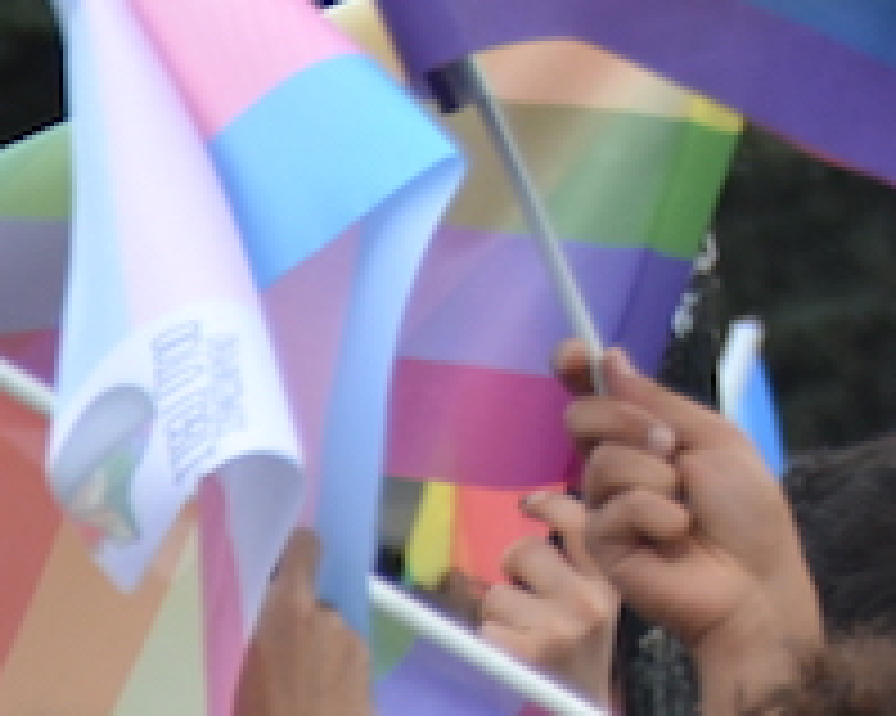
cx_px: 1810
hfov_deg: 2.0
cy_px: -606
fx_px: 26240
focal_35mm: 990
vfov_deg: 1.6
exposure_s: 1/250
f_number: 6
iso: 400
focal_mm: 140
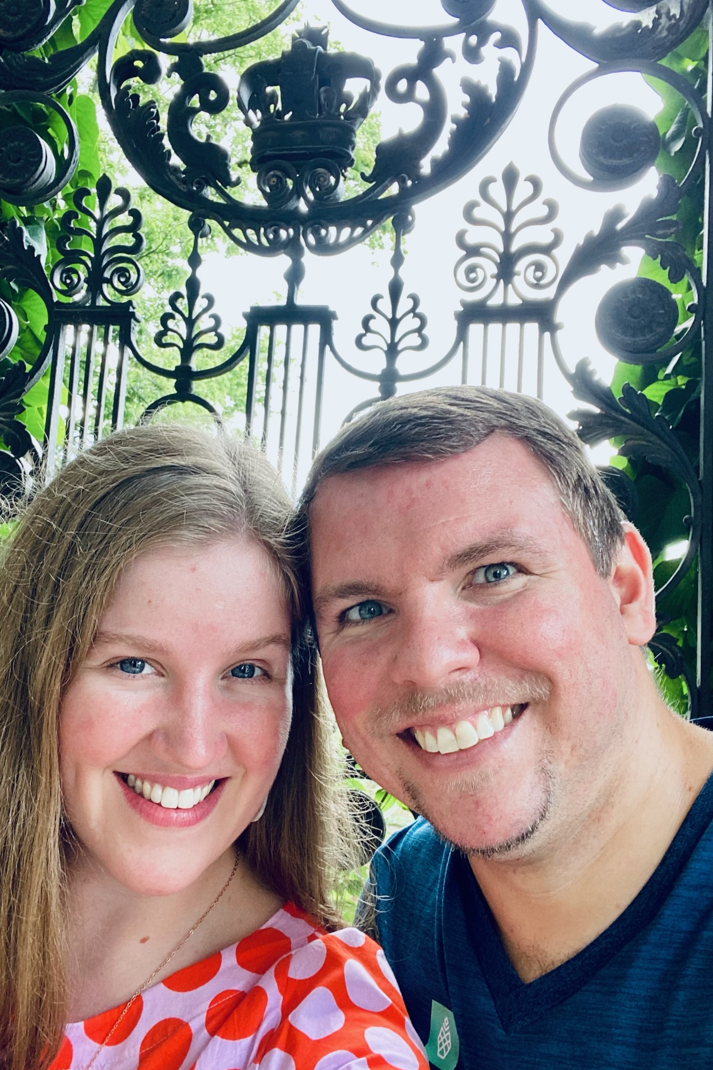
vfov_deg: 58.7
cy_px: 528
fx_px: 951
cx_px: 318
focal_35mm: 32
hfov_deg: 41.1
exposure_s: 1/60
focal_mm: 2.71
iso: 100
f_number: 2.2
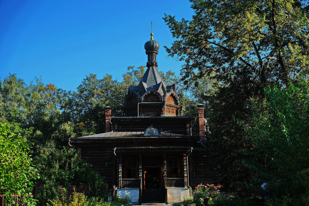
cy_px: 103
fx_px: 386
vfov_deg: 29.9
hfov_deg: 43.6
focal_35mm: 45
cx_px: 154
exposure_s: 1/800
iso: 160
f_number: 2.8
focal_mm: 29.9
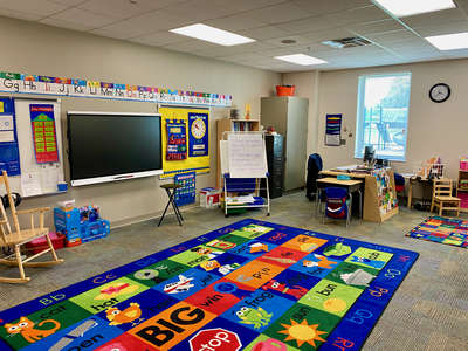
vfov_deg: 53.1
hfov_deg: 67.3
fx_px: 352
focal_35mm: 26
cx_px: 234
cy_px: 176
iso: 80
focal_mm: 4.25
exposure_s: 1/60
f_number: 1.8
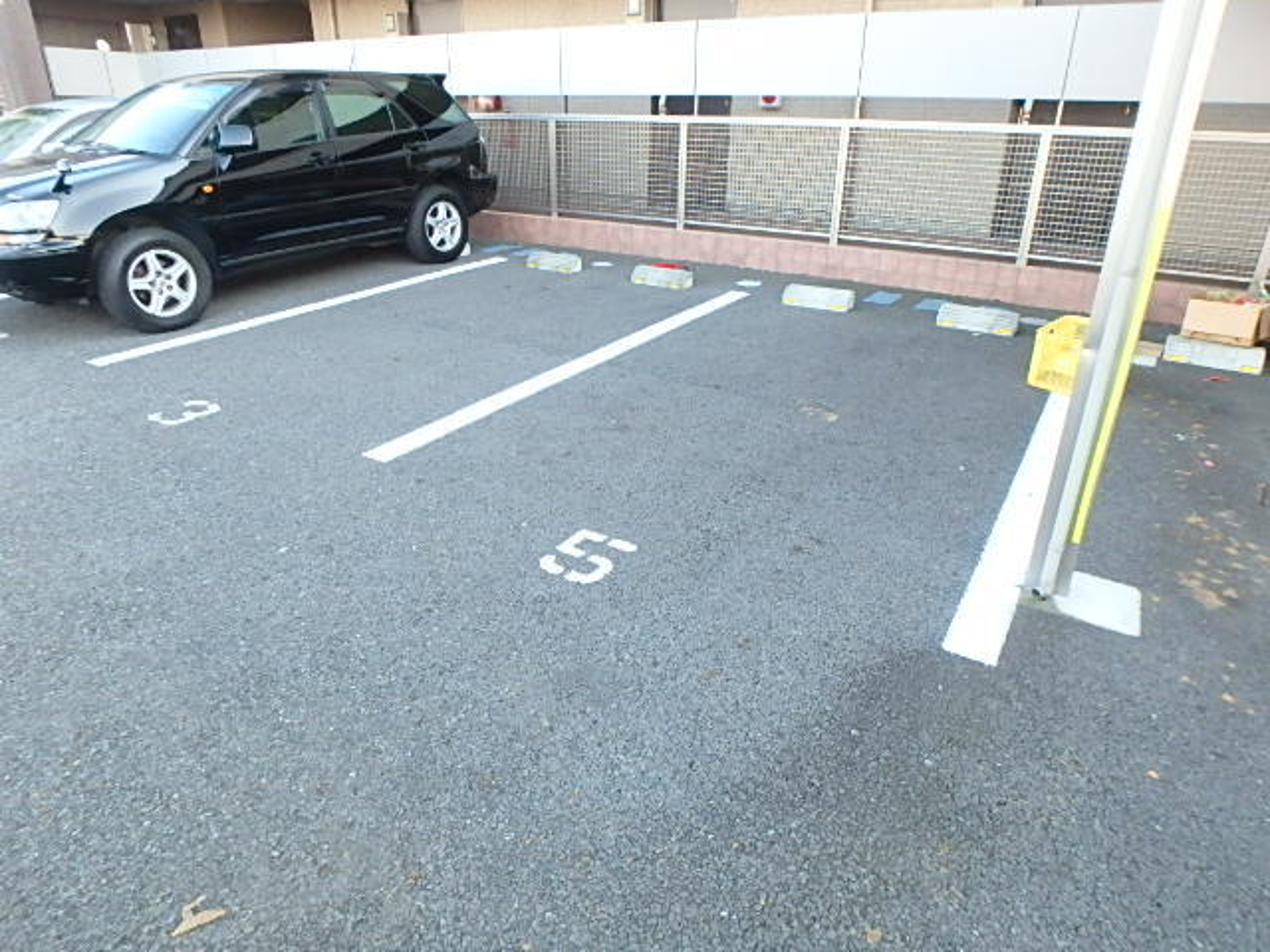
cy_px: 476
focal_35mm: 21
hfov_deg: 79.0
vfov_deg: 63.4
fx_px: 770
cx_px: 635
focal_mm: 3.7
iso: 800
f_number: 3.5
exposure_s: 1/250
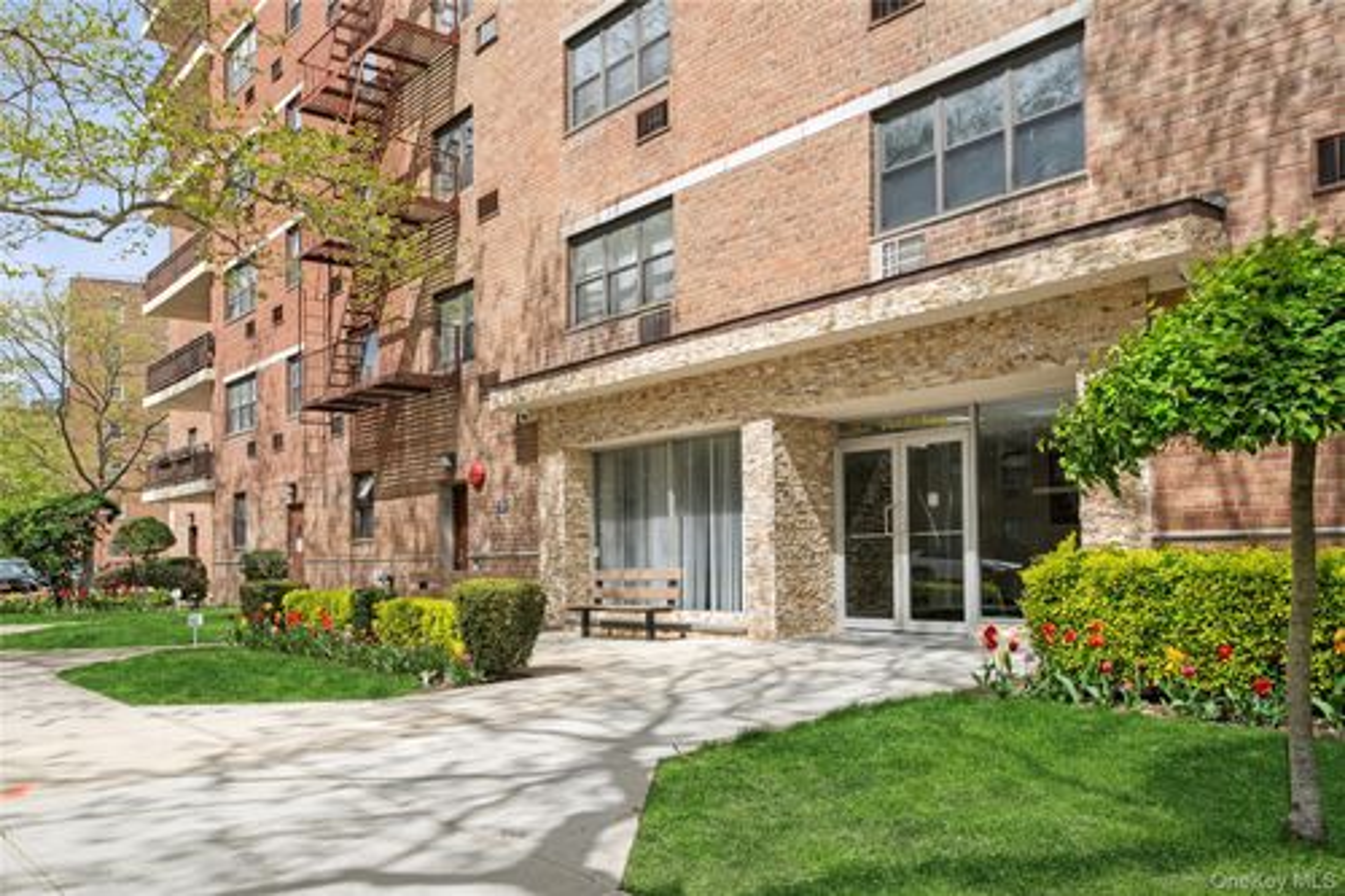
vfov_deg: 46.4
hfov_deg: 65.5
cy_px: 448
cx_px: 672
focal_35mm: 28
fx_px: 1046
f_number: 8
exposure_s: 1/50
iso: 100
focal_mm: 28
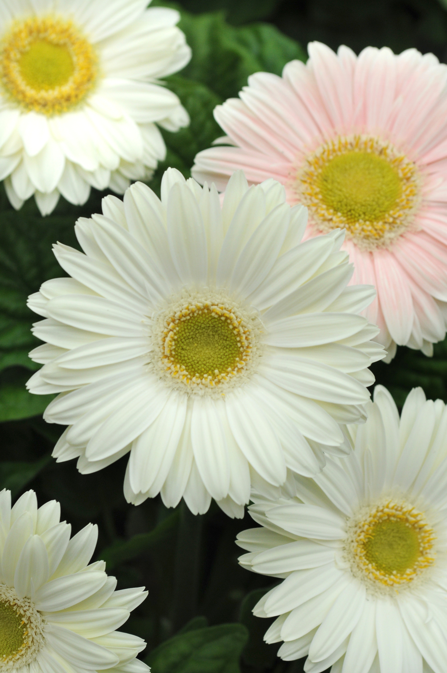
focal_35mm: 105
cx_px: 224
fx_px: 1960
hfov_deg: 13.0
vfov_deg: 19.5
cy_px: 336
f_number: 8
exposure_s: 1/30
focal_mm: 70
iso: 400
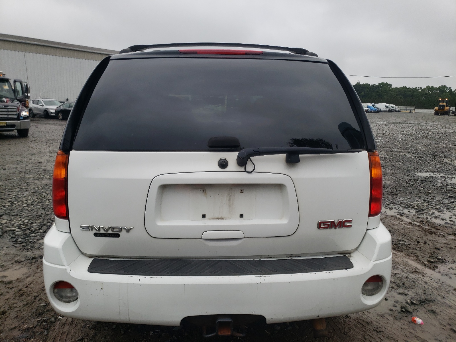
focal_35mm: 26
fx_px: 343
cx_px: 228
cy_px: 171
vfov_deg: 53.1
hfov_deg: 67.3
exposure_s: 1/1250
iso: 50
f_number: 1.5
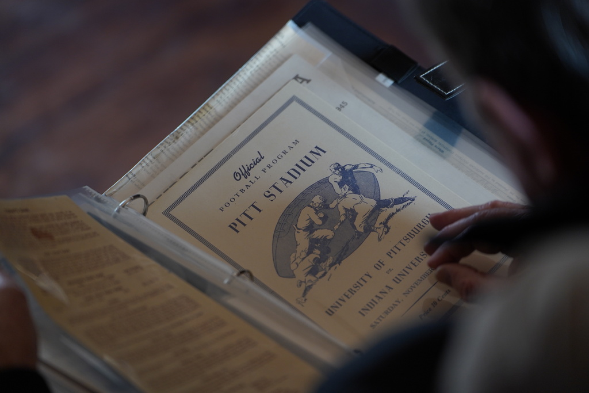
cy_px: 196
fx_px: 2454
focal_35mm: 150
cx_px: 294
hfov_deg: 13.7
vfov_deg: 9.2
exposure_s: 1/200
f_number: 2.8
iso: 500
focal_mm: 150
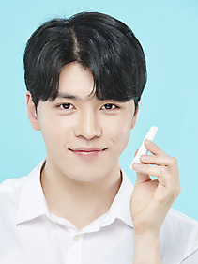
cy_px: 142
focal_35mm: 274
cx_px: 80
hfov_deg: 5.4
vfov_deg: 7.2
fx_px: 2088
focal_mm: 200
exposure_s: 1/125
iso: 64
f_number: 7.1
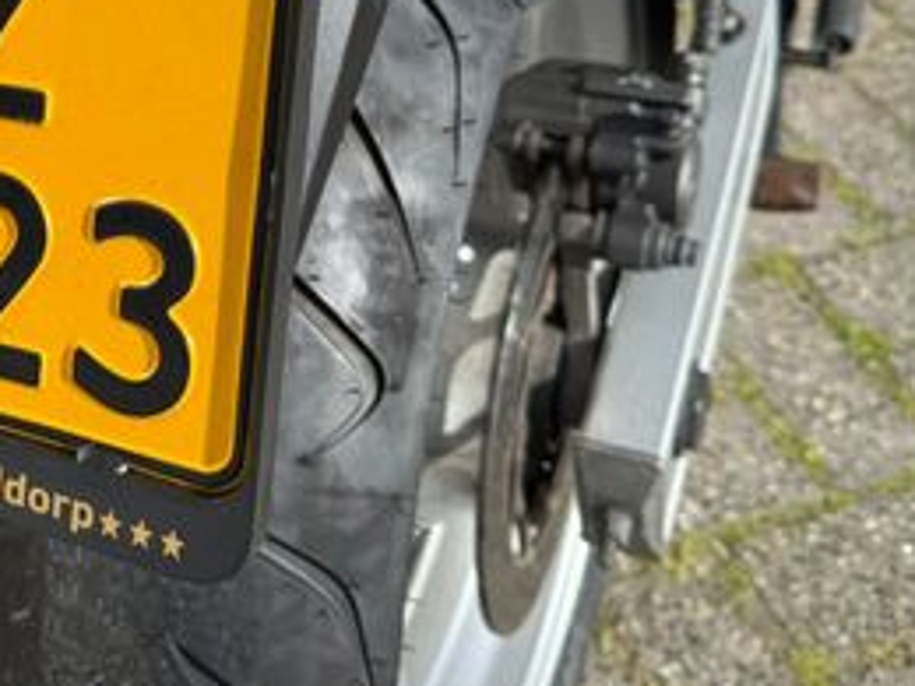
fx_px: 1560
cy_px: 7
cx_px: 49
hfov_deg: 30.8
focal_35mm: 59
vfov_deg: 23.8
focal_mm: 6.76
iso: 80
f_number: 1.78
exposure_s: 1/3021
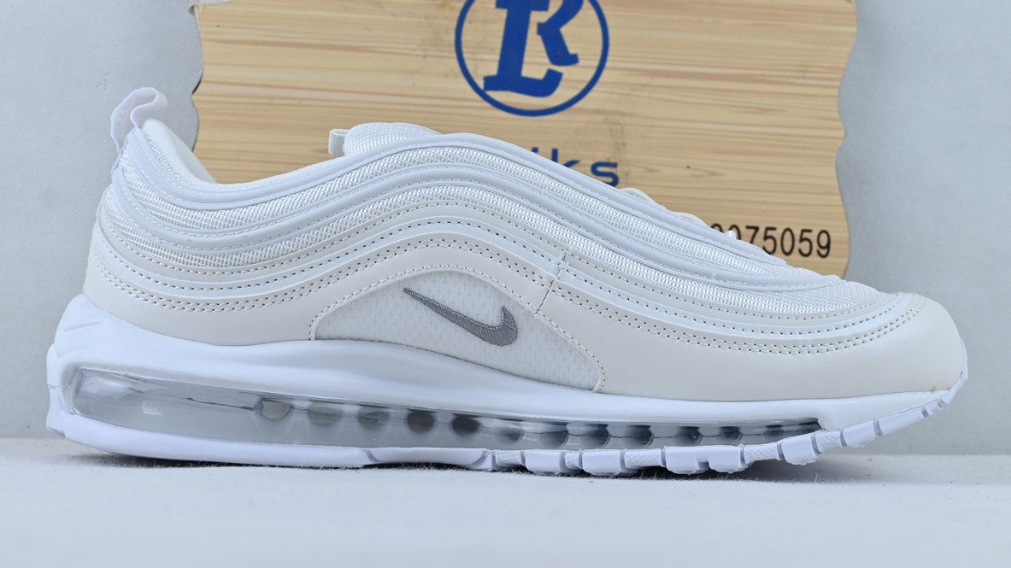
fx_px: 1388
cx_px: 504
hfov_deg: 40.0
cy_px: 293
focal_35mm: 52
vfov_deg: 23.1
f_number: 5
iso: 100
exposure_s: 1/80
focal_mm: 32.5
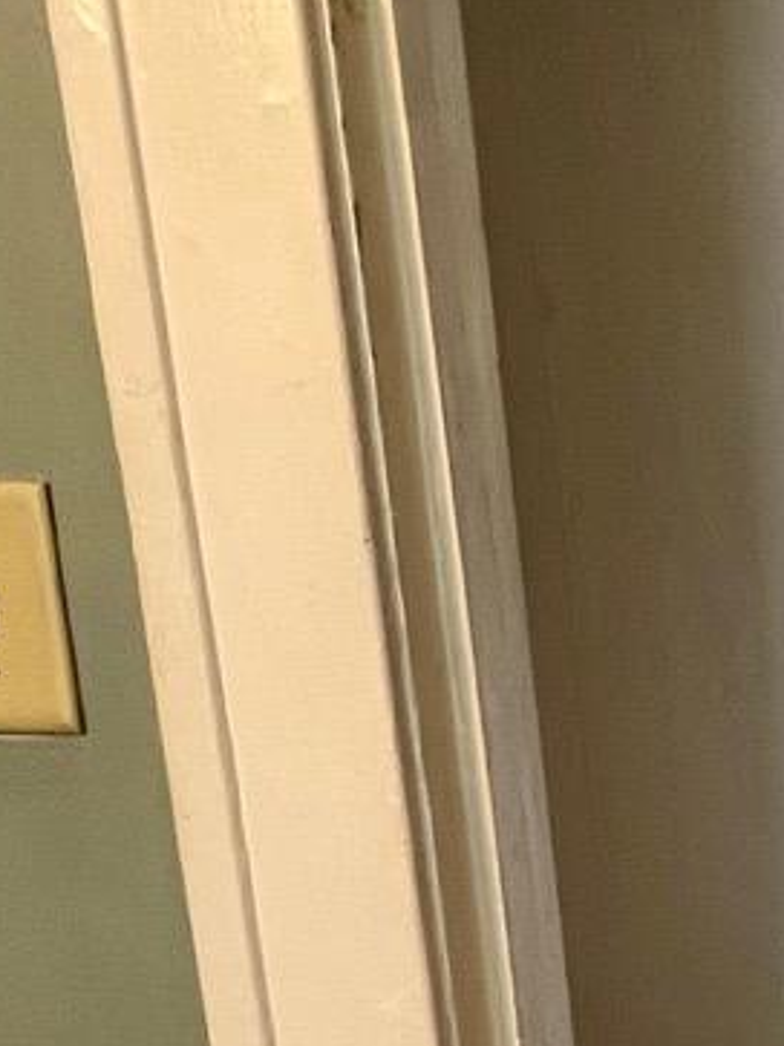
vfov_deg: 32.2
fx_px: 1662
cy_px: 1046
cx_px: 1346
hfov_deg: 20.3
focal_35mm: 55
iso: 125
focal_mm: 1.57
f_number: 1.8
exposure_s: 1/60
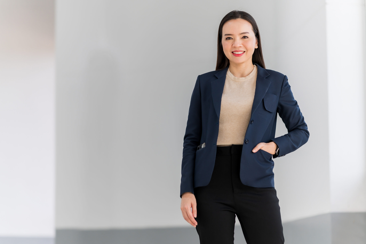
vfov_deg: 13.0
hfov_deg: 19.5
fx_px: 1067
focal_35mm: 105
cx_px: 183
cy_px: 122
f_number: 1.4
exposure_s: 1/2000
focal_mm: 105
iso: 200
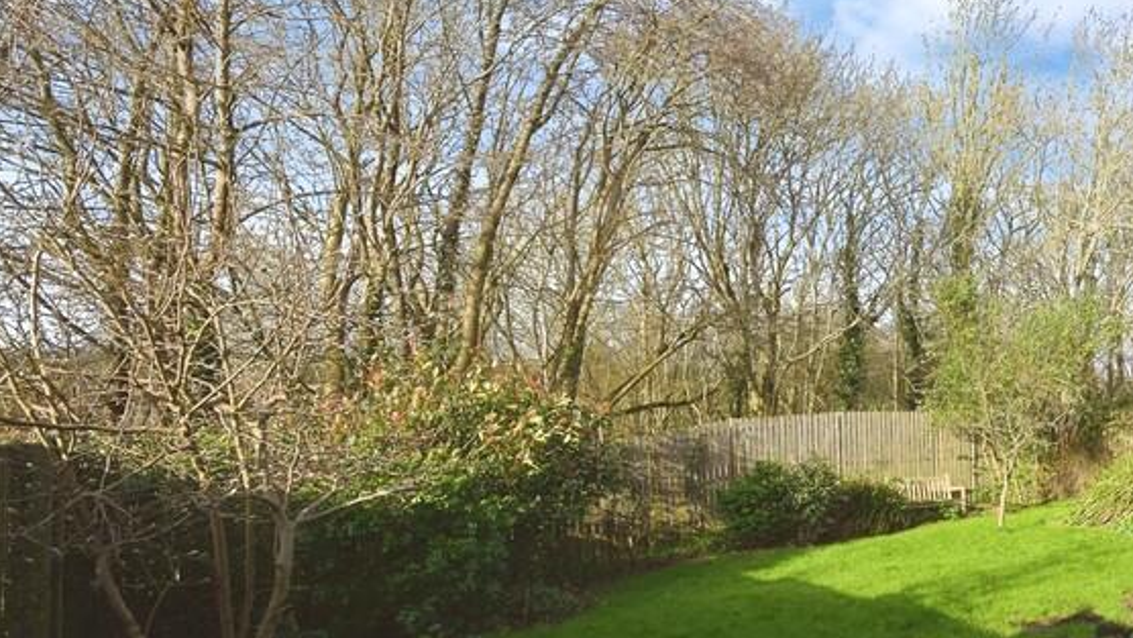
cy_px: 423
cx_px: 1035
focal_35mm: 27
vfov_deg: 42.4
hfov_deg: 58.8
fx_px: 811
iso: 100
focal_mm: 14
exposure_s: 1/200
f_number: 7.1
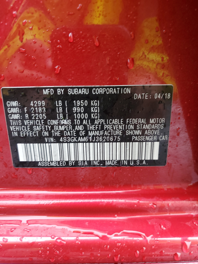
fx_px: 198
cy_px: 132
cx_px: 99
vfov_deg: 67.3
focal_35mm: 26
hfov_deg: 53.1
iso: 114
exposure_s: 1/60.2
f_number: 1.5
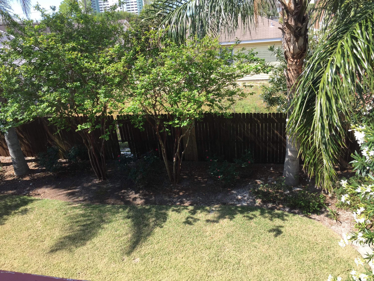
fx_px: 313
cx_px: 187
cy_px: 140
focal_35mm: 29
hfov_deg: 61.7
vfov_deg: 48.2
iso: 32
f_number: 2.2
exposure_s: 1/638
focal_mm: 4.15
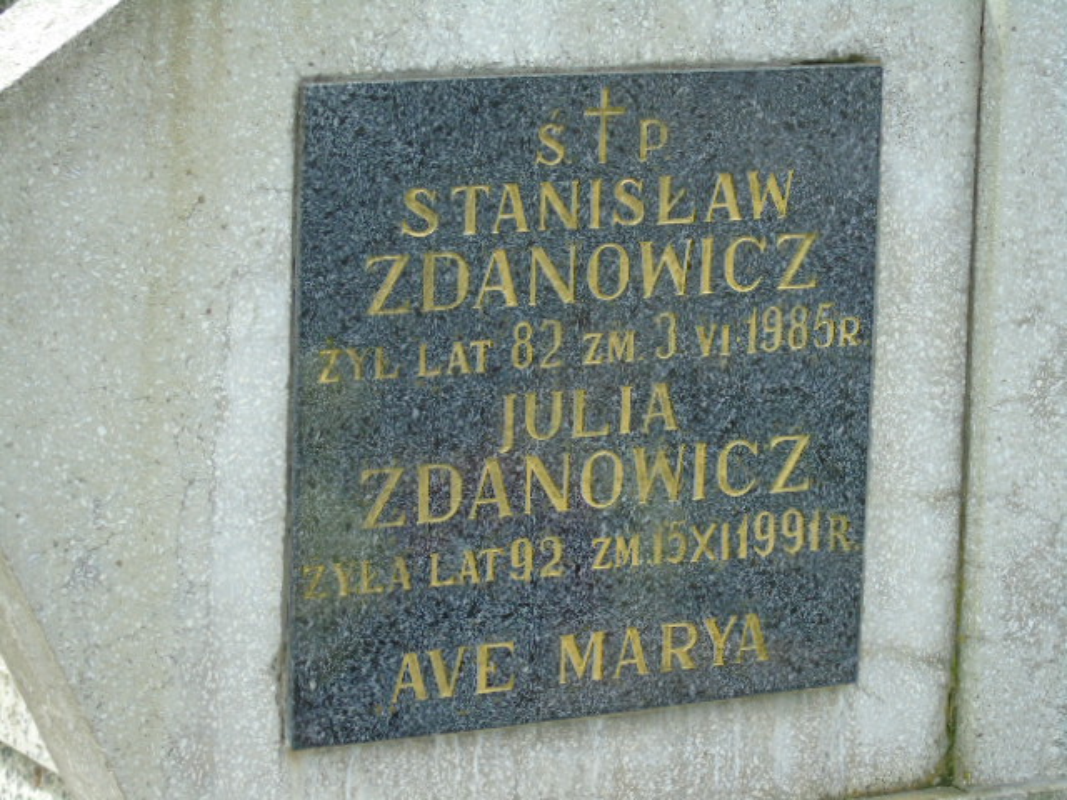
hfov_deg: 13.9
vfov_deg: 10.4
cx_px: 534
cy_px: 400
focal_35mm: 142
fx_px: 4377
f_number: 4.7
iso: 160
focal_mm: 25
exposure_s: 1/125
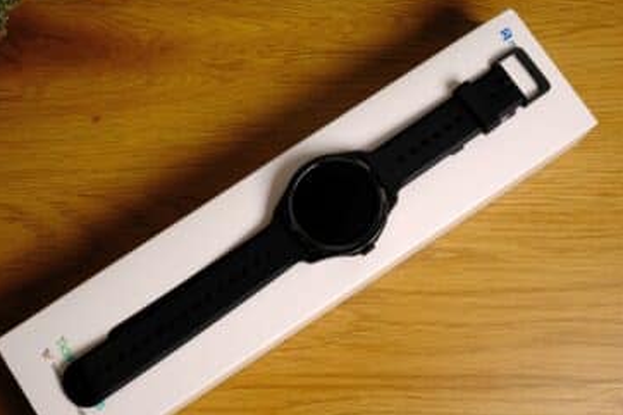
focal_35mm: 55
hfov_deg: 36.3
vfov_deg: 24.6
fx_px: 951
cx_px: 303
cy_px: 200
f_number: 8
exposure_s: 1/58
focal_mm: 34.2
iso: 320
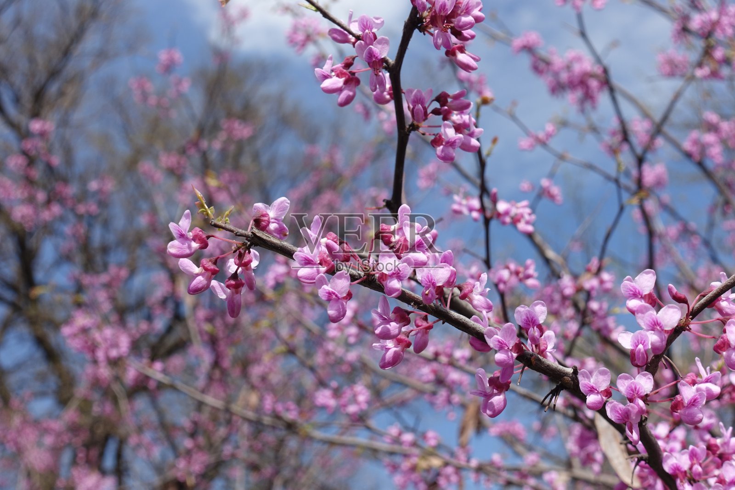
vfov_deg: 26.5
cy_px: 245
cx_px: 368
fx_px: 1041
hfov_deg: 38.9
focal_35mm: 51
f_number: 5.6
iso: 125
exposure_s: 1/640
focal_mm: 18.7
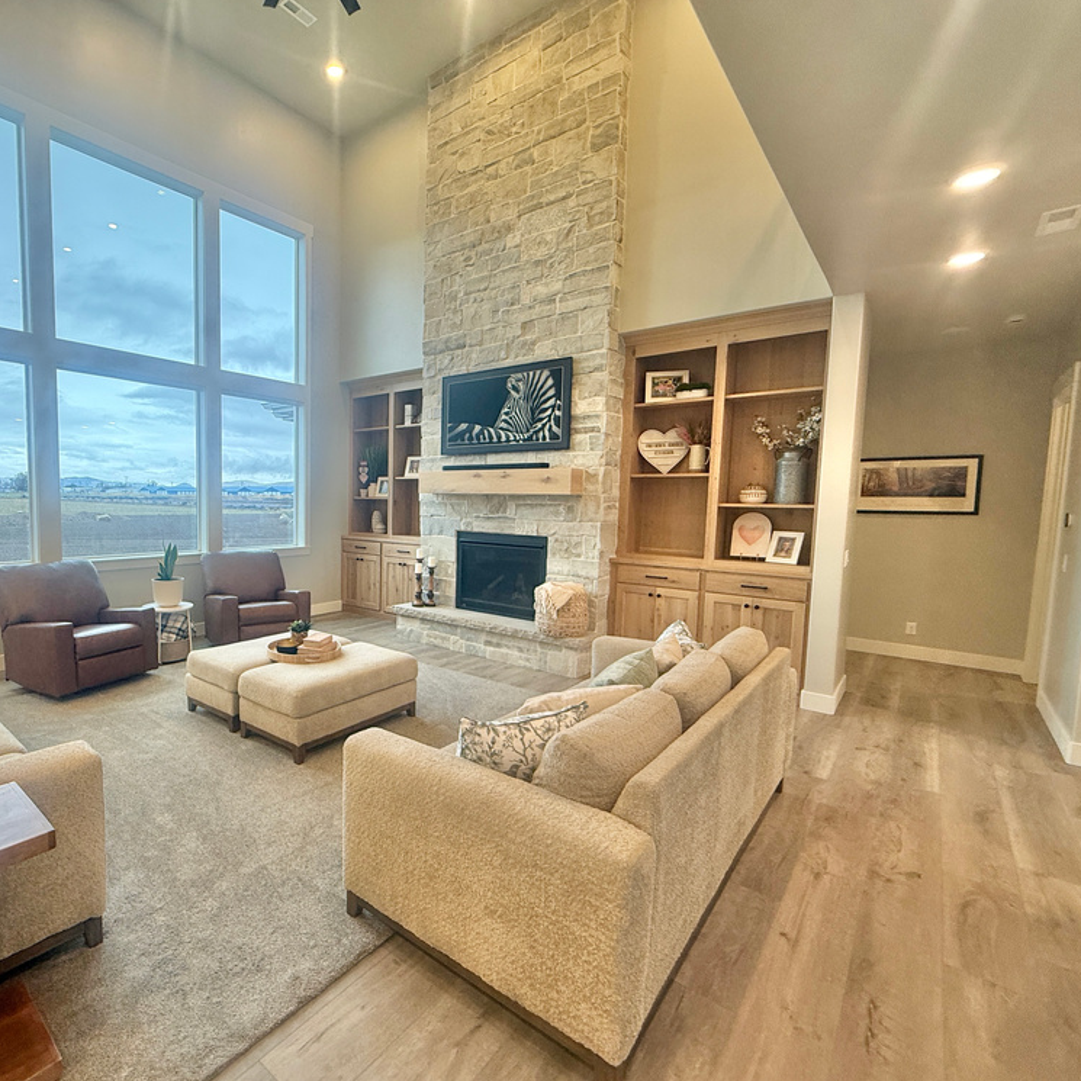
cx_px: 382
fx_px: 601
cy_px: 548
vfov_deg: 84.0
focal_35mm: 17
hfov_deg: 81.8
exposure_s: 1/120
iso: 125
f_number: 2.2
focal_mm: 2.22
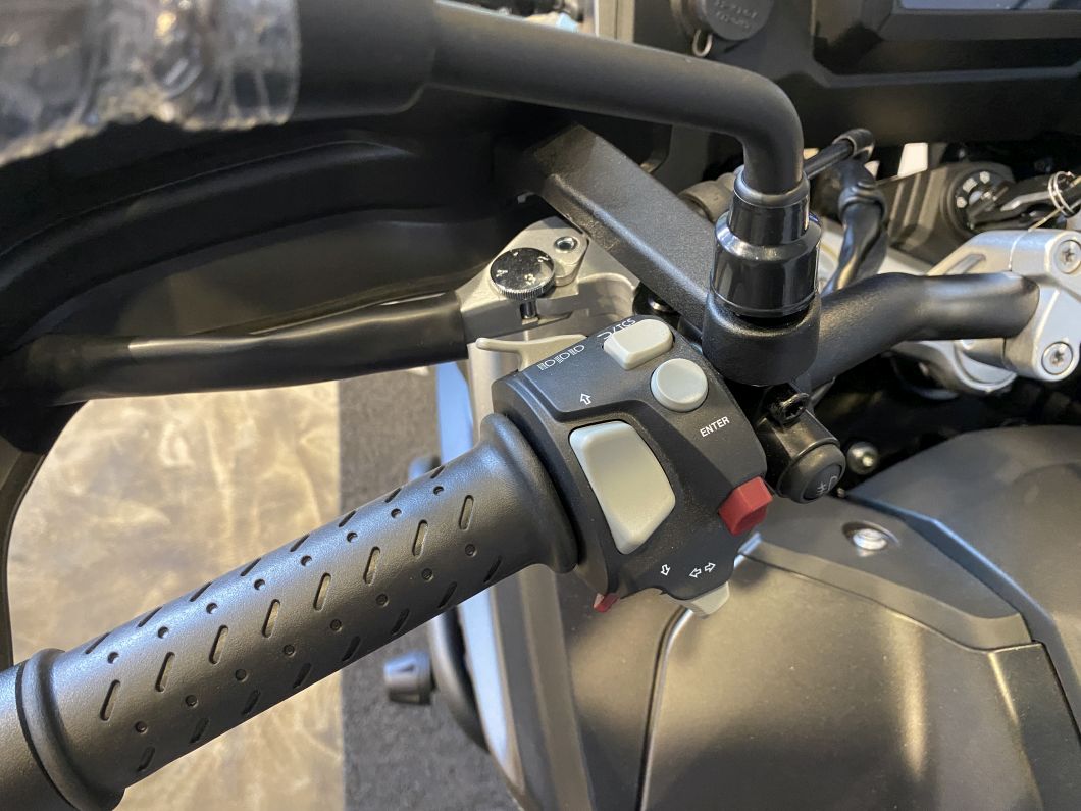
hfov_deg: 67.3
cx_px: 540
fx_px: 812
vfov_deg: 53.1
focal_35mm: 26
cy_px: 406
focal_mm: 4.25
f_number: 1.8
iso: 640
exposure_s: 1/34
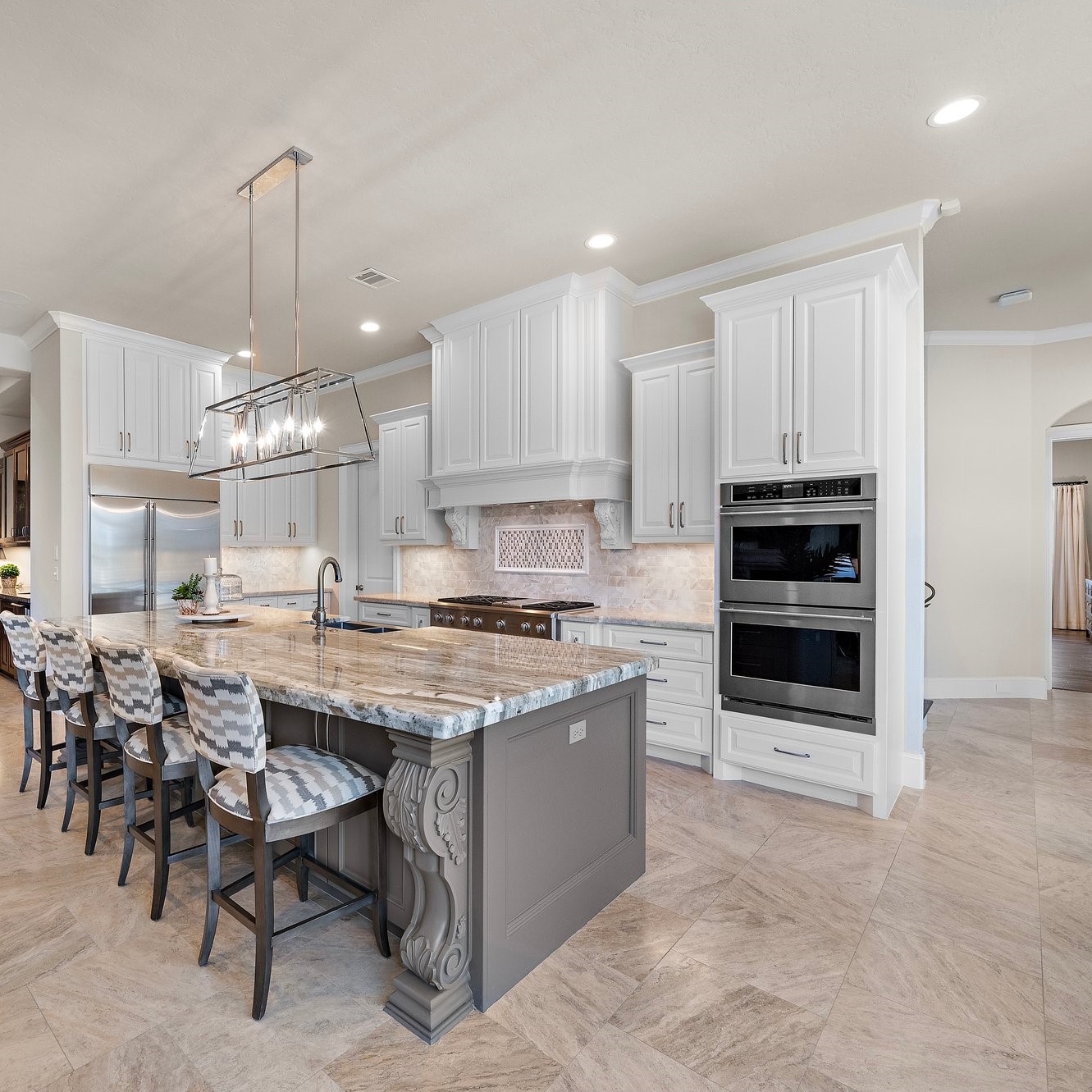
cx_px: 419
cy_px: 549
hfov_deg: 82.6
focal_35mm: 17
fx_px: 607
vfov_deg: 84.0
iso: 640
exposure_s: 1/320
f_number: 8
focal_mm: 13
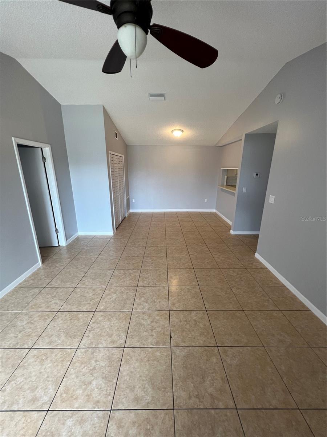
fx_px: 164
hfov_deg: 89.9
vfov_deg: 106.2
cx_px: 164
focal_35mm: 13
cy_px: 218
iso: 200
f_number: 1.8
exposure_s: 1/120
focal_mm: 1.57
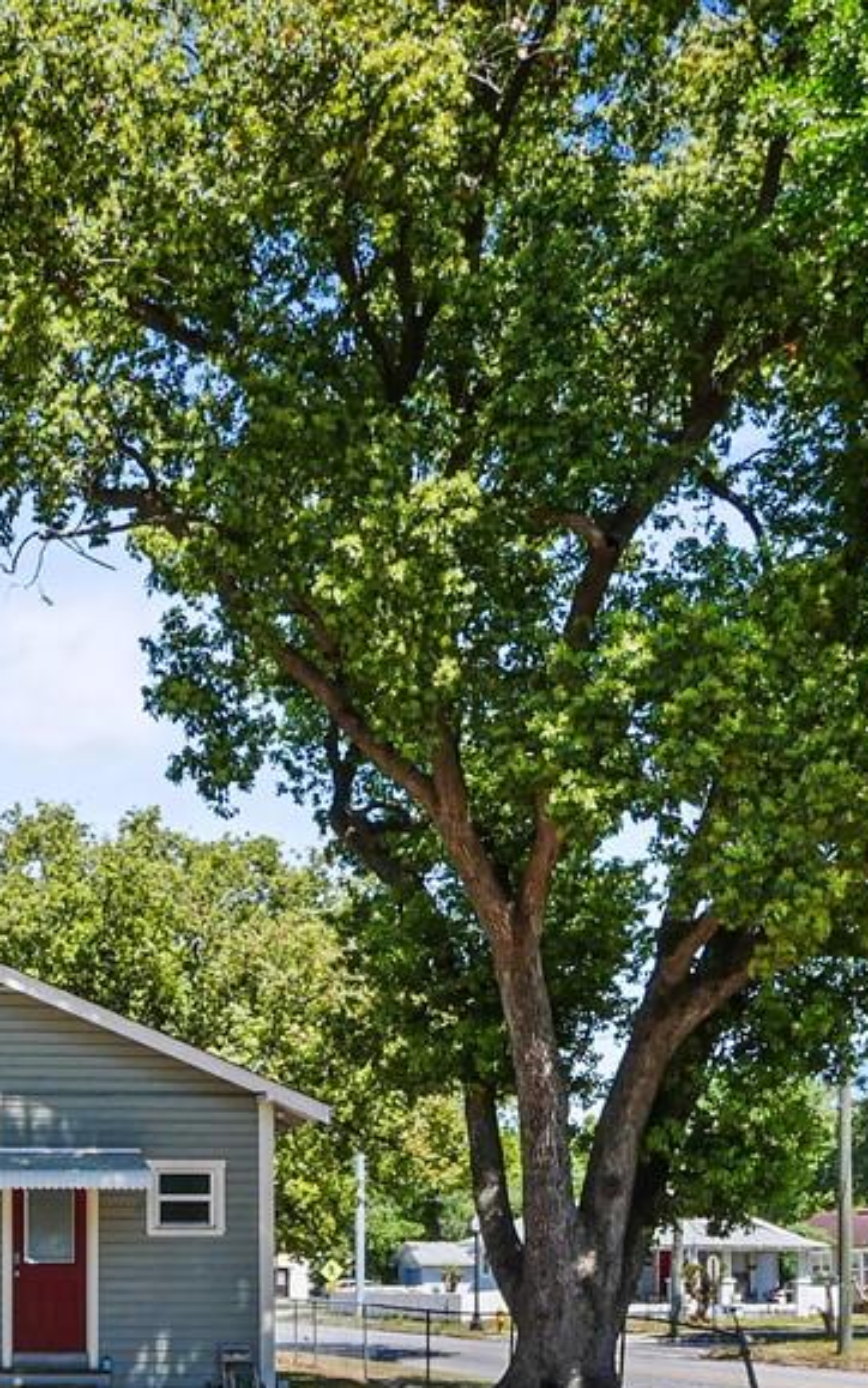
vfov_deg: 45.5
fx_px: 1551
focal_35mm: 41
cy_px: 1129
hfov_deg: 28.7
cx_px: -58
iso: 200
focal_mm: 7
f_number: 7.1
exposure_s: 1/320
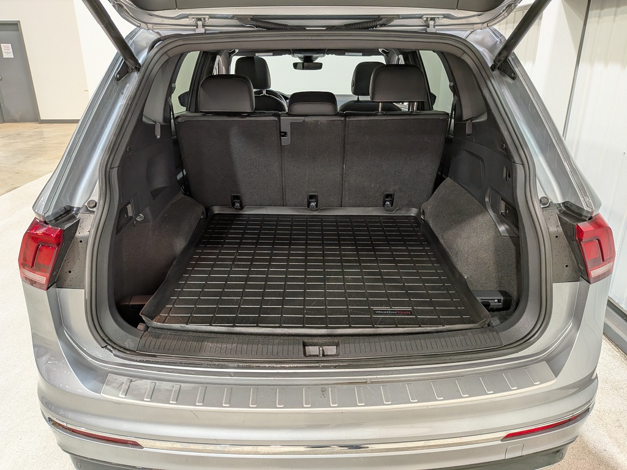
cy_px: 235
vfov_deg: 56.8
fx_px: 435
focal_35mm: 24
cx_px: 314
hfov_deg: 71.6
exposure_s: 1/24
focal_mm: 4.53
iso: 39
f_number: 1.7
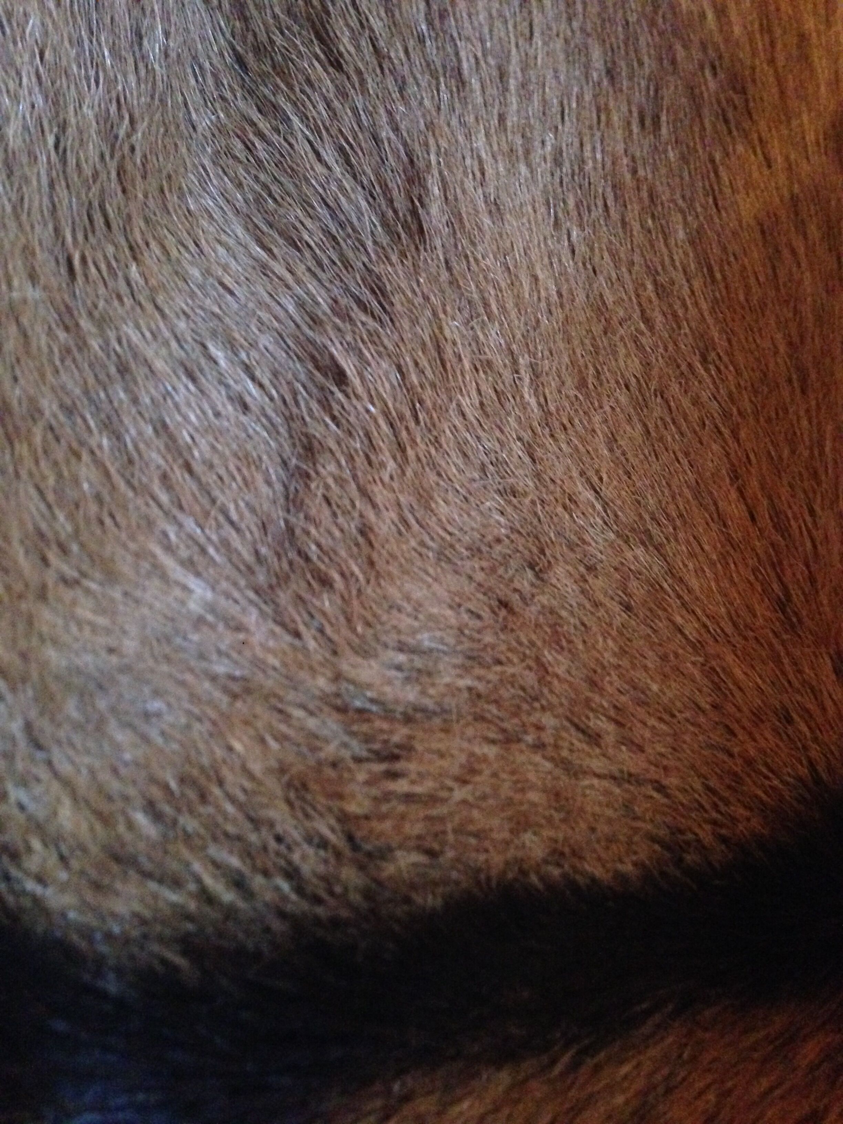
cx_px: 422
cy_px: 562
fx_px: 1072
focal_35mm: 33
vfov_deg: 55.4
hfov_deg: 42.9
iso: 800
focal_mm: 4.12
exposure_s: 1/15
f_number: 2.4
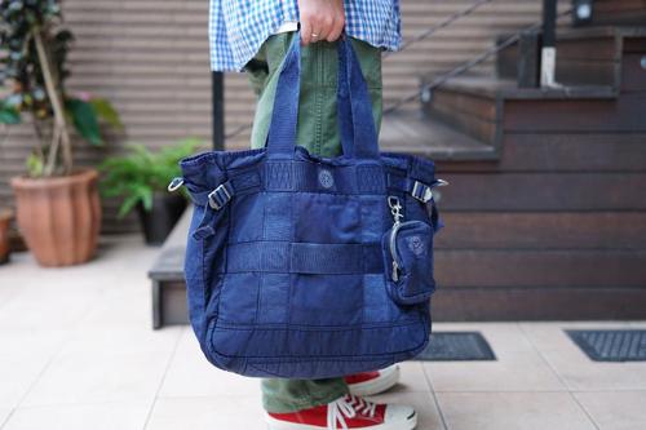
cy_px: 215
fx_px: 897
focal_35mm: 50
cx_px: 323
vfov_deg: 27.0
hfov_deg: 39.6
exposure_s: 1/200
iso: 100
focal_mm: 50
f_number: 2
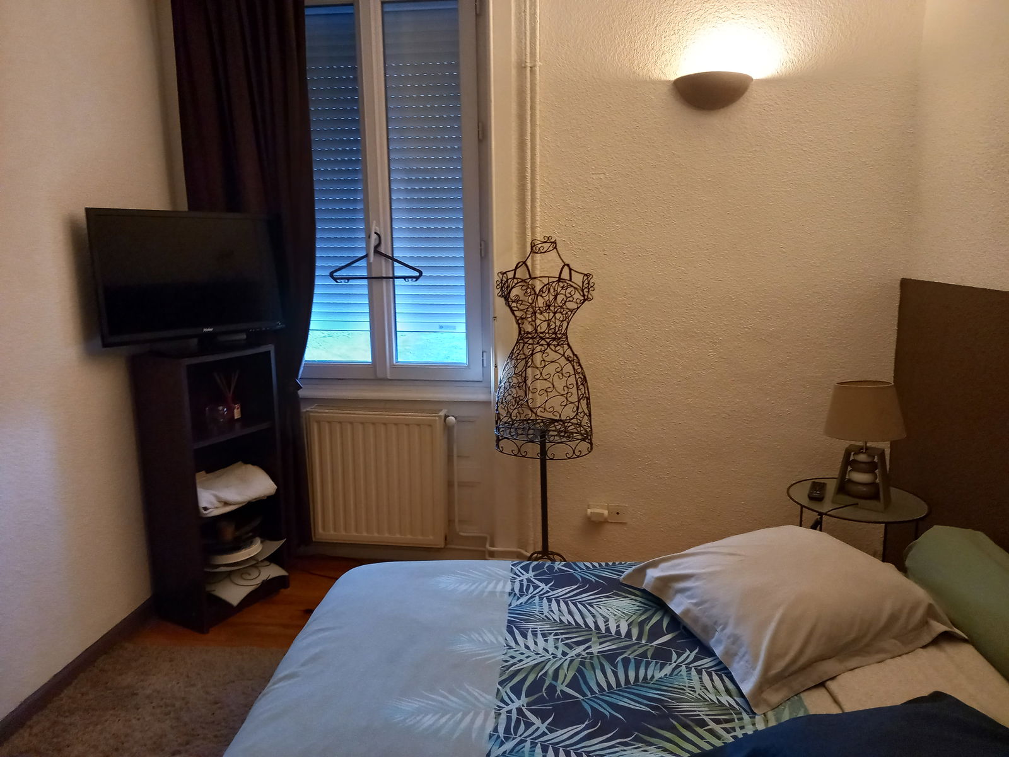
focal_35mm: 25
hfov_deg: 69.4
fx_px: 729
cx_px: 504
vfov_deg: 54.9
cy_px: 378
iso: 500
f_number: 2
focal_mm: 4.6
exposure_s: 1/20
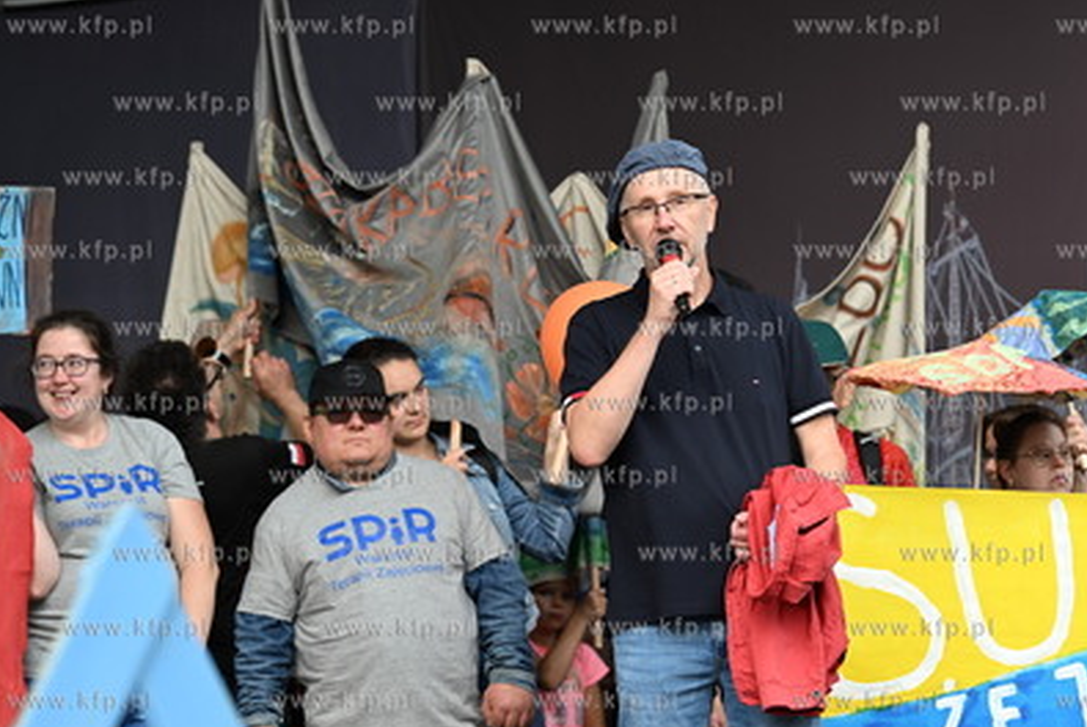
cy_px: 365
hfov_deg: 12.3
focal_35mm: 167
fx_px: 5046
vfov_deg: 8.2
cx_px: 545
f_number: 5.6
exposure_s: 1/640
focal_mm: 165
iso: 500
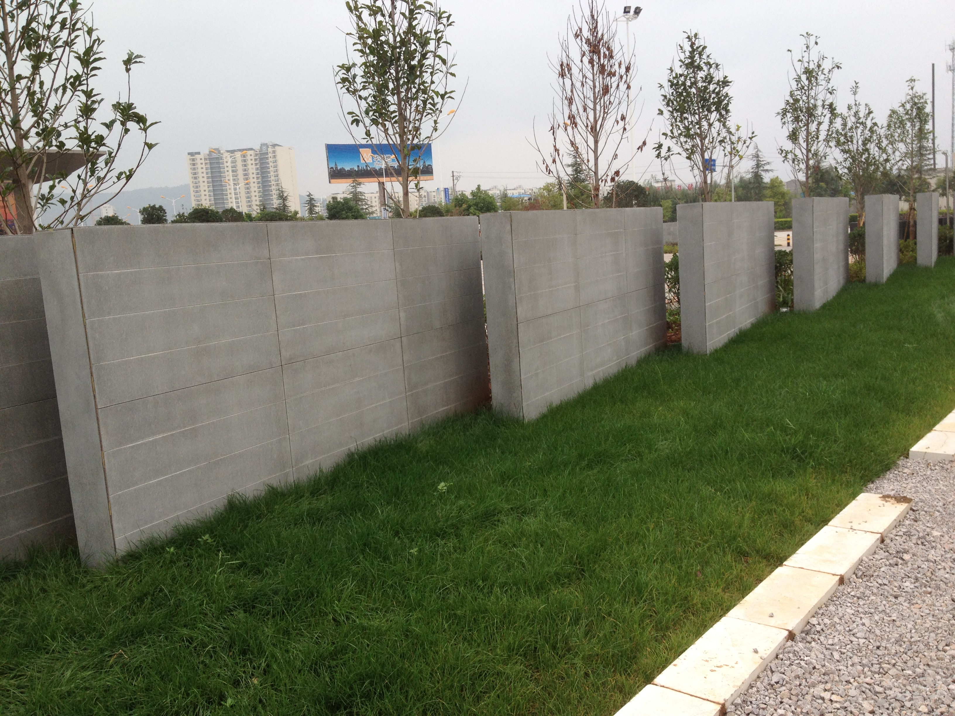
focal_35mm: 35
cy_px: 358
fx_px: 966
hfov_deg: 52.6
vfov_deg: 40.7
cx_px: 478
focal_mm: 4.28
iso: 64
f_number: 2.4
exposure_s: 1/1062
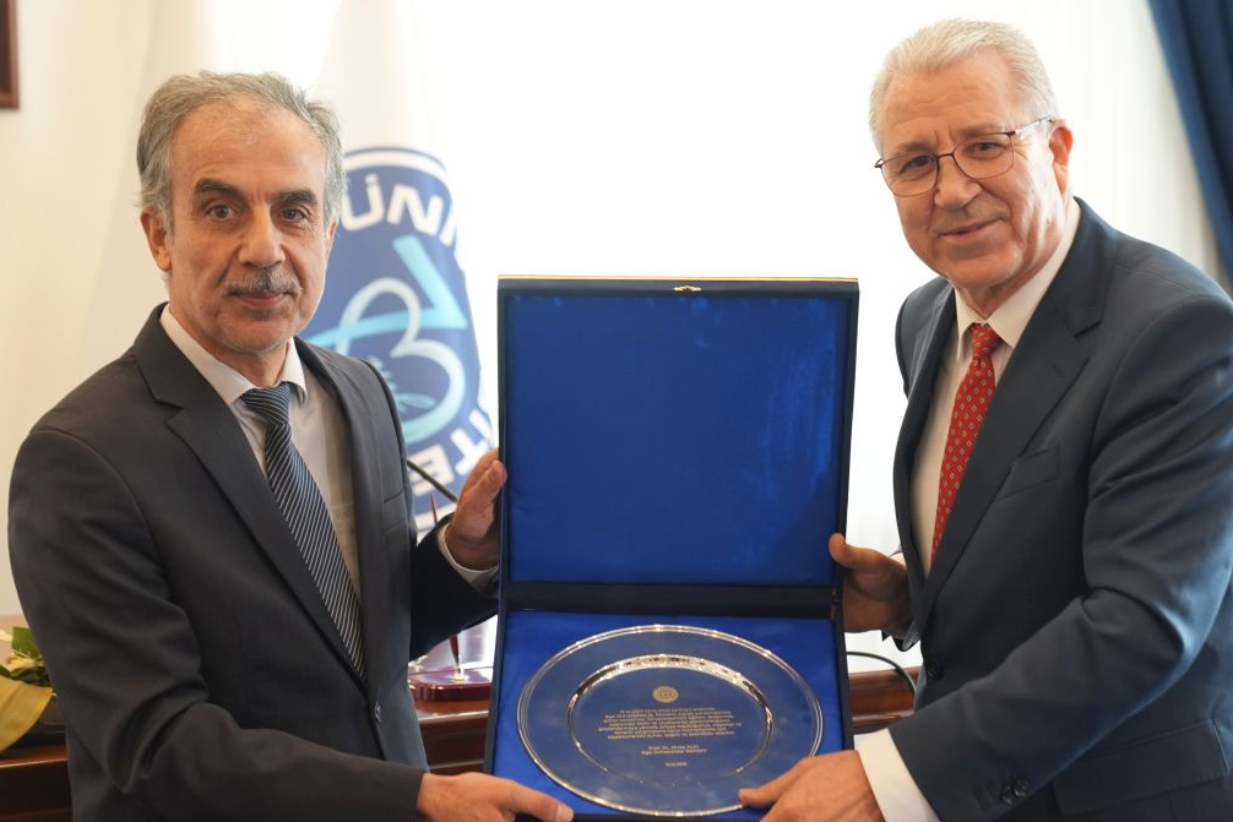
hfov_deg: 23.9
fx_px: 2911
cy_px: 469
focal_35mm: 85
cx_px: 582
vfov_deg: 16.1
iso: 800
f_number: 3.2
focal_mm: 57
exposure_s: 1/125
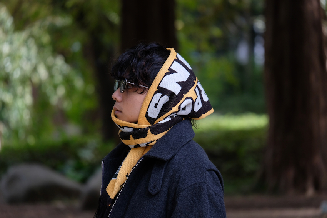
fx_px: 3134
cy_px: 109
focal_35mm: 345
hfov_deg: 6.0
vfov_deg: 4.0
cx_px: 164
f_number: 6.7
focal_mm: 230
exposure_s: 1/150
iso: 500
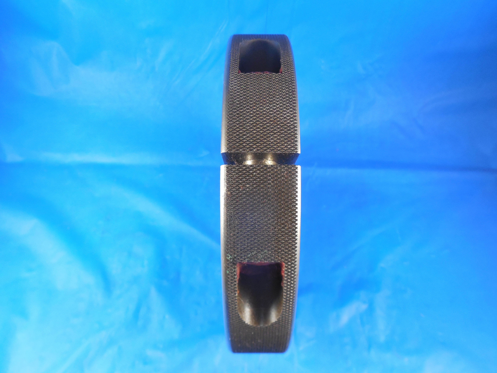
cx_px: 248
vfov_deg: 54.9
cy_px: 186
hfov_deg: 69.4
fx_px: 359
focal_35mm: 25
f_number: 3.3
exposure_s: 1/30
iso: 400
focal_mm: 4.5
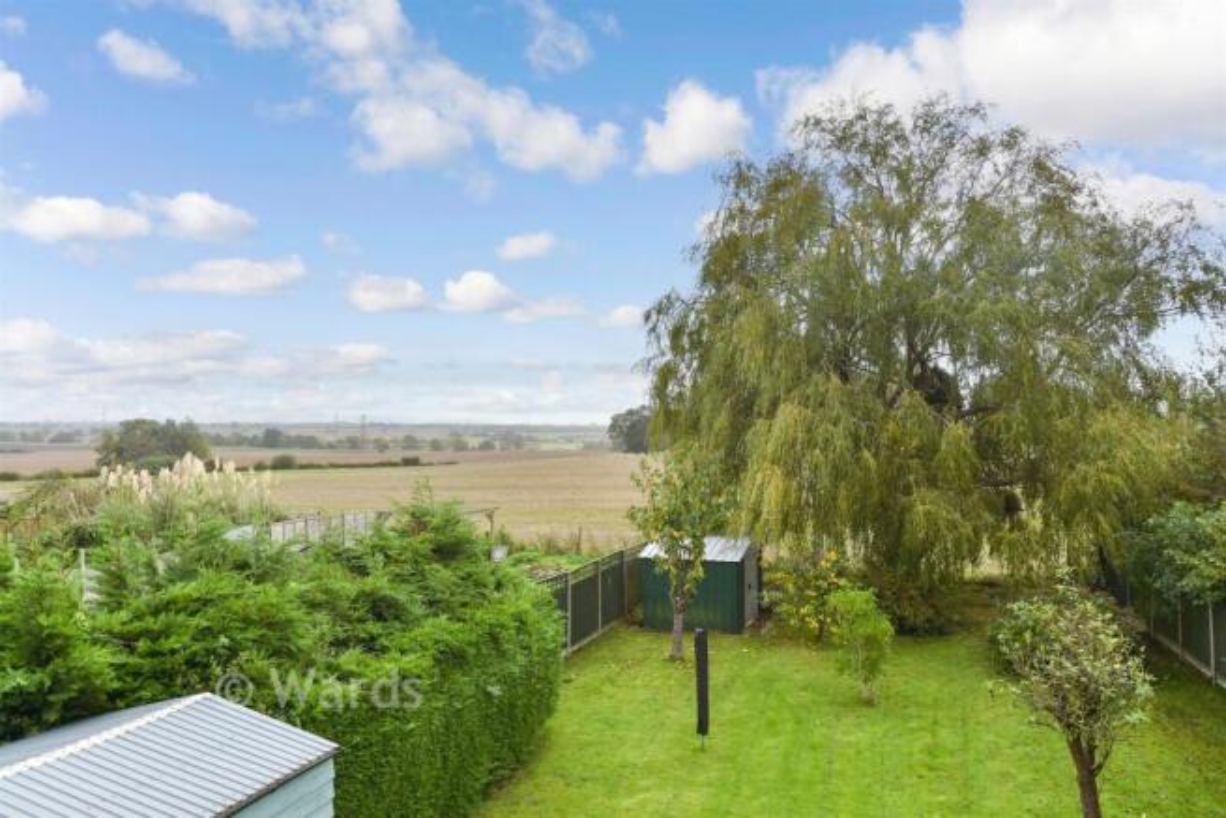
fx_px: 954
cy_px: 409
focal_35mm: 28
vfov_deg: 46.4
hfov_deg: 65.5
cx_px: 613
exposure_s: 1/500
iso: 320
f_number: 8
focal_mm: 19
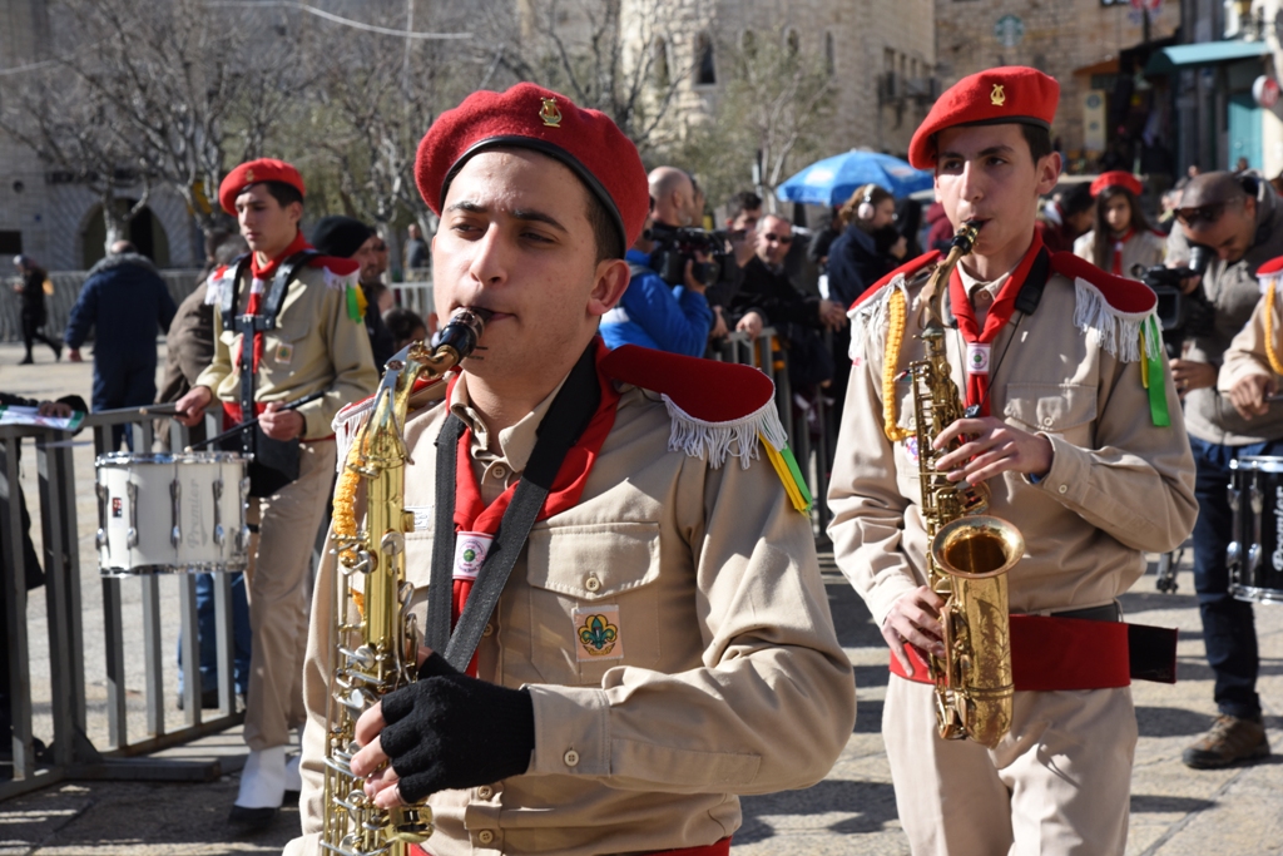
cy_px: 428
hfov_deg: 26.0
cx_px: 642
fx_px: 2780
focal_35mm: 78
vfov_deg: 17.5
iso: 500
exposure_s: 1/500
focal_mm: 78
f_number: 11
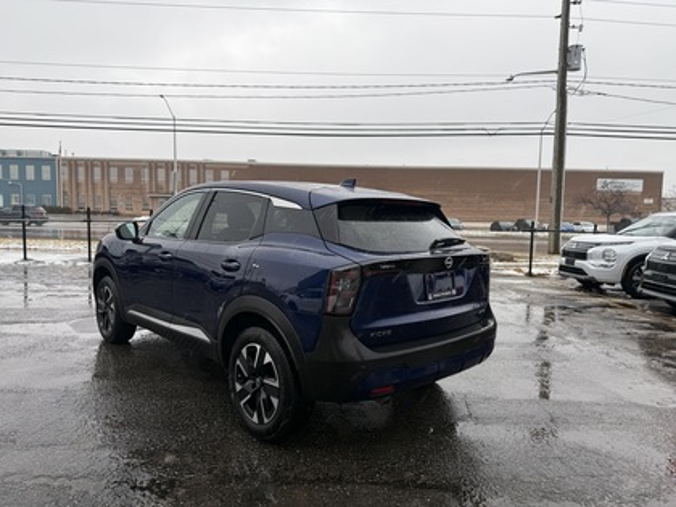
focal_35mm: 24
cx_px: 338
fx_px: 469
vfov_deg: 56.8
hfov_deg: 71.6
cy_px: 254
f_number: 1.78
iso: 80
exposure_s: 1/395
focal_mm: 6.76
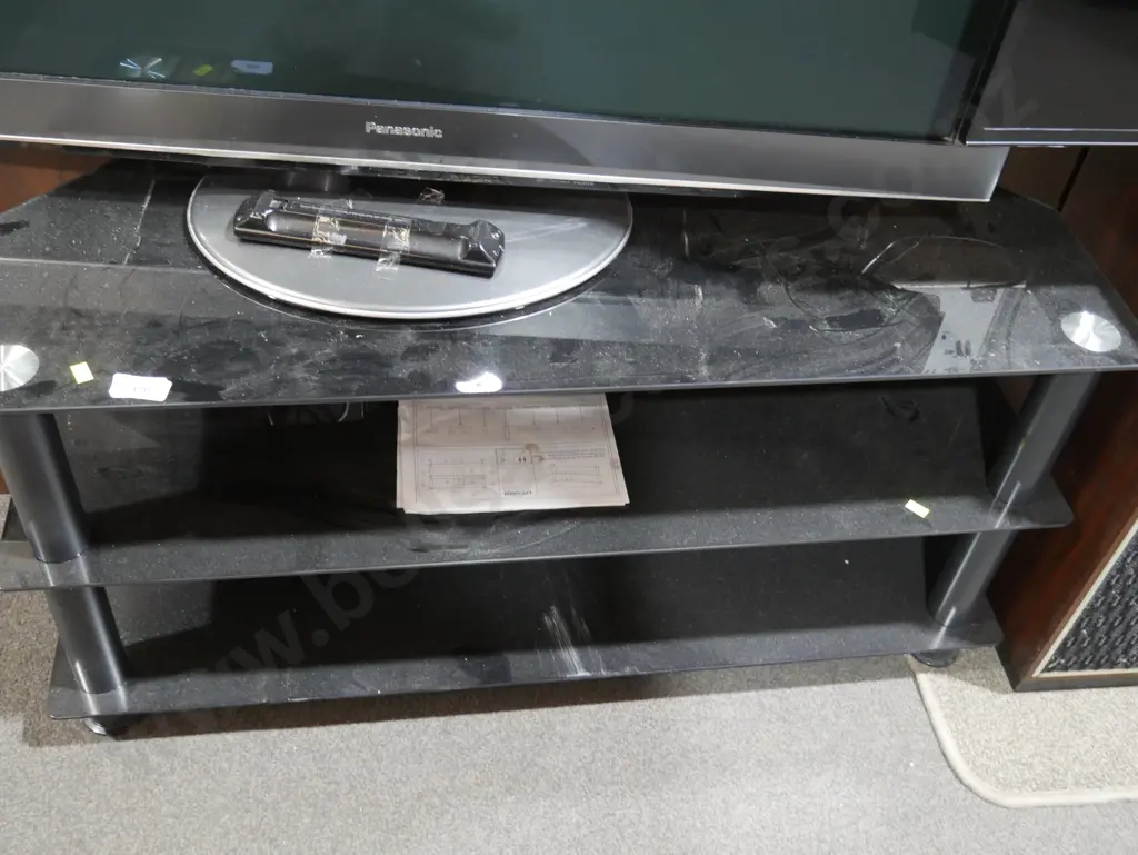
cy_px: 428
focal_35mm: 38
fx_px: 1250
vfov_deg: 37.8
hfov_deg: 49.0
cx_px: 569
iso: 2000
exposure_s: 1/60
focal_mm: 19
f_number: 4.1
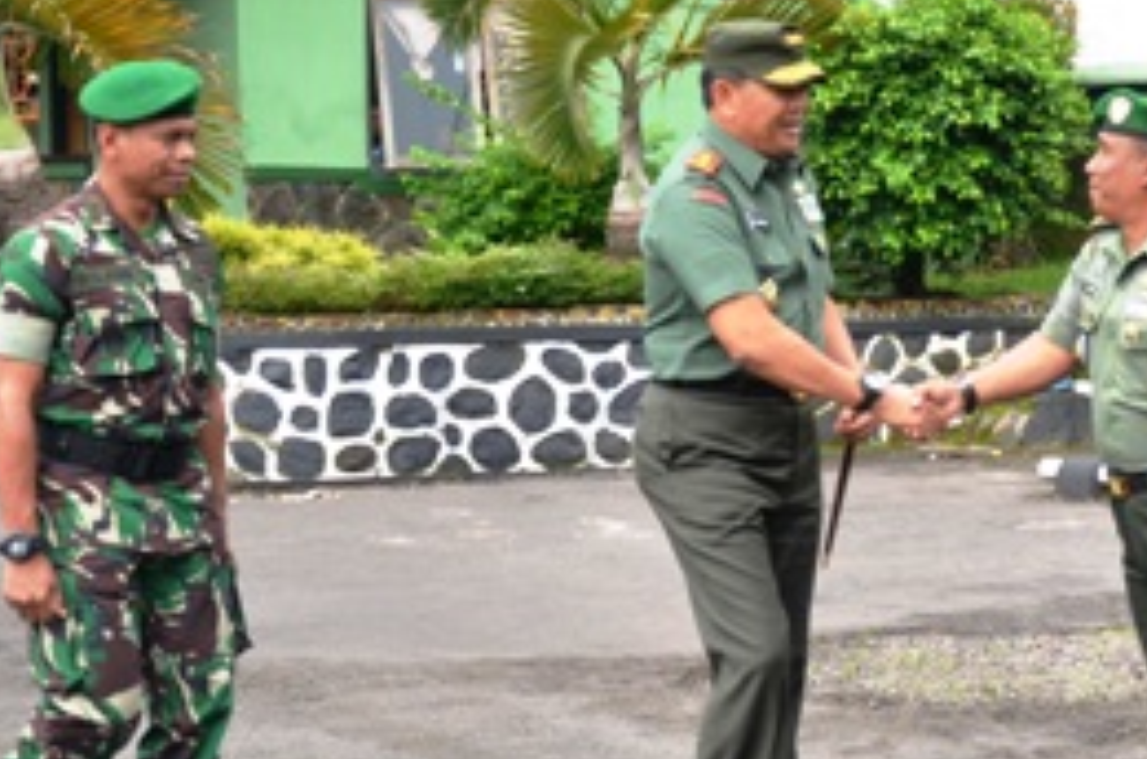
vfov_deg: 14.2
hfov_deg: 20.7
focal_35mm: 96
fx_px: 3051
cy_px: 344
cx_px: 1081
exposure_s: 1/100
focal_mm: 26
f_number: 4
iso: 100
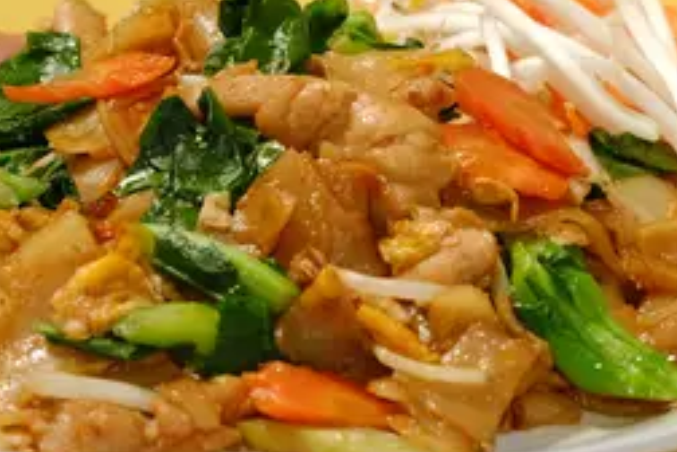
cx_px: 210
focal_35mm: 238
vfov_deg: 5.8
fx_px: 4475
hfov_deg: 8.6
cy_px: 184
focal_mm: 80
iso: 2500
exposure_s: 1/120
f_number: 8
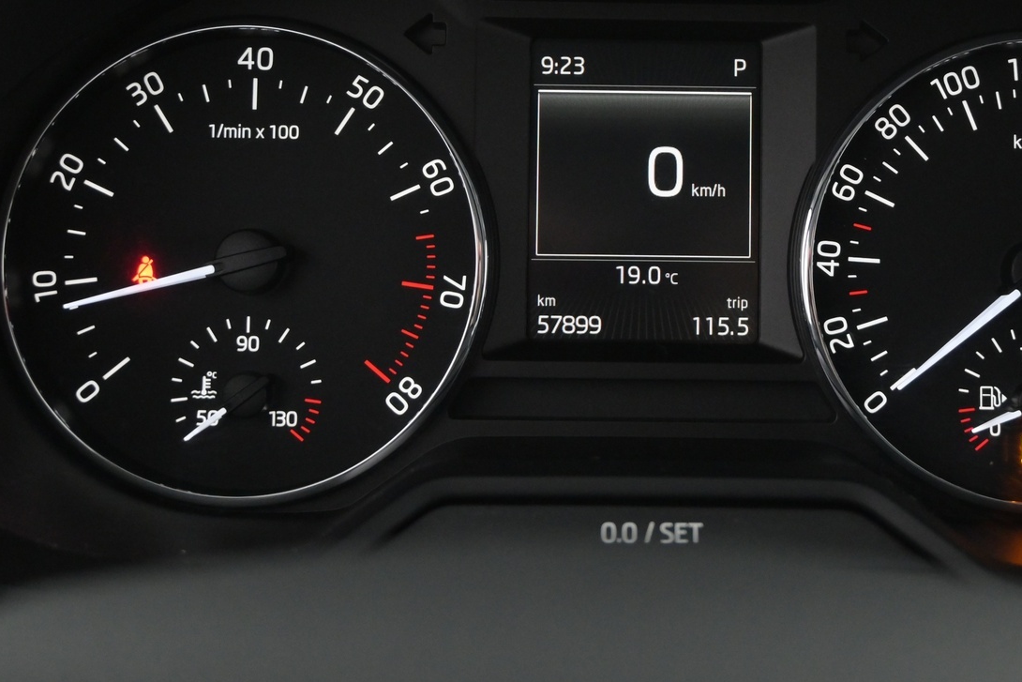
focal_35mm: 56
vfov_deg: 24.1
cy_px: 206
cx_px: 651
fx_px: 1583
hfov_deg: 35.6
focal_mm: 25
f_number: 4.2
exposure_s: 1/50
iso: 2500
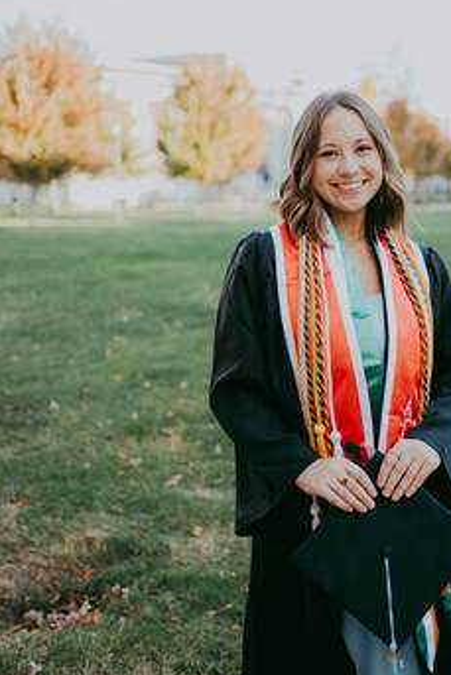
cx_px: 326
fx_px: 957
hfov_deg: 26.2
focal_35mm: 51
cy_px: 213
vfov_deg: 38.3
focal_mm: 35
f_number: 1.8
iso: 250
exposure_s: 1/500
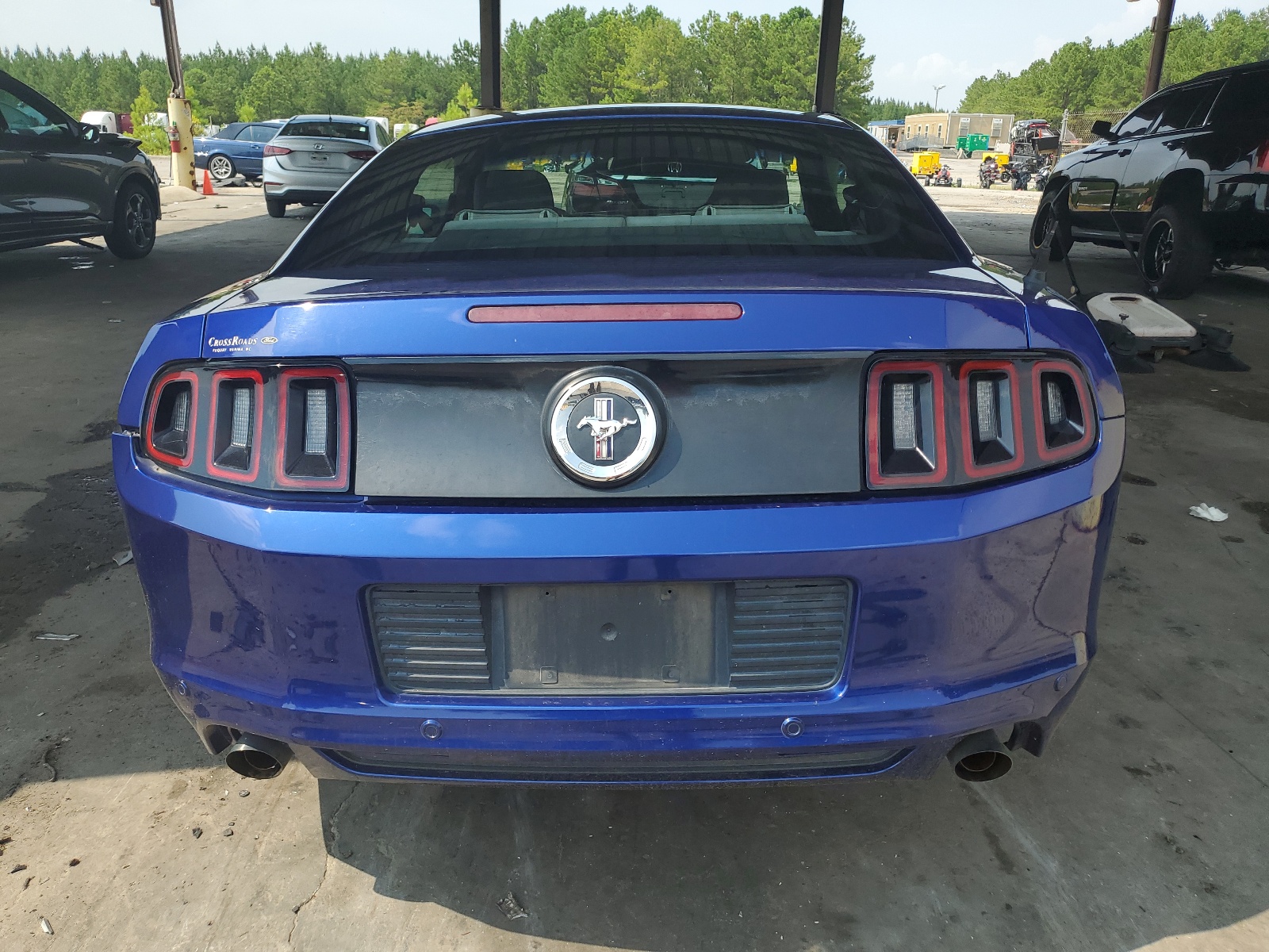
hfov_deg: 67.3
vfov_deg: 53.1
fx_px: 953
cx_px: 634
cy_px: 476
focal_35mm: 26
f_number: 1.5
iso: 50
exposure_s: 1/2000
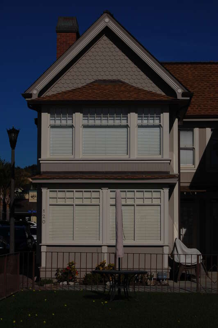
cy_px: 164
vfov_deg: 24.6
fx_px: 751
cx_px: 109
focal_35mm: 82
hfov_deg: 16.5
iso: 200
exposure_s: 1/800
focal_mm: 55
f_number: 16
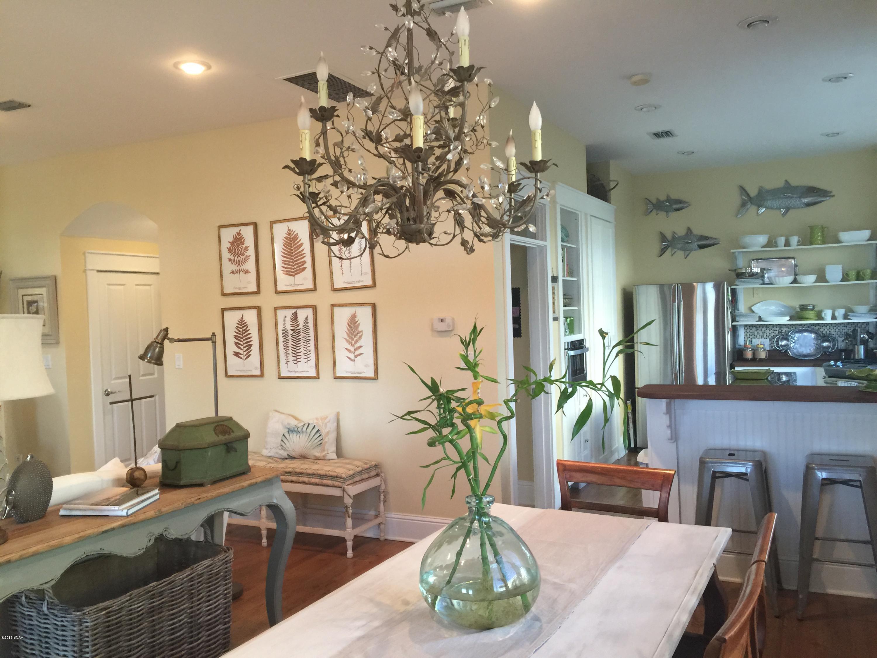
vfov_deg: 48.2
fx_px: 735
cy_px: 329
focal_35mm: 29
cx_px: 438
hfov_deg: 61.7
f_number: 2.2
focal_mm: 4.15
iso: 64
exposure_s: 1/15
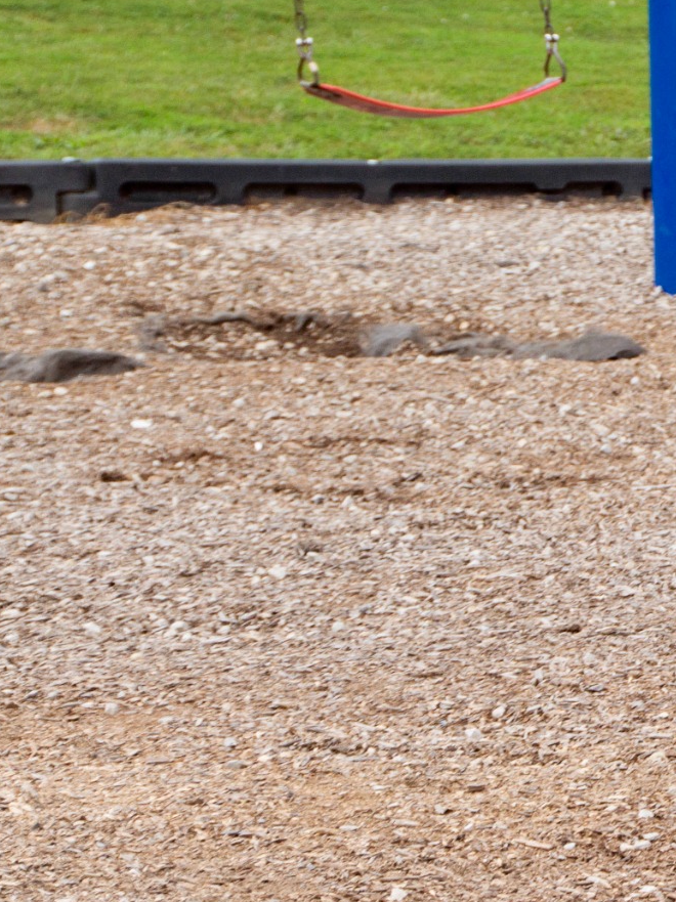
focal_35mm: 314
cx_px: 1300
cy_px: 242
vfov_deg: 6.3
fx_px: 8192
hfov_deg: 4.7
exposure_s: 1/200
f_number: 6.3
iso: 100
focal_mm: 75
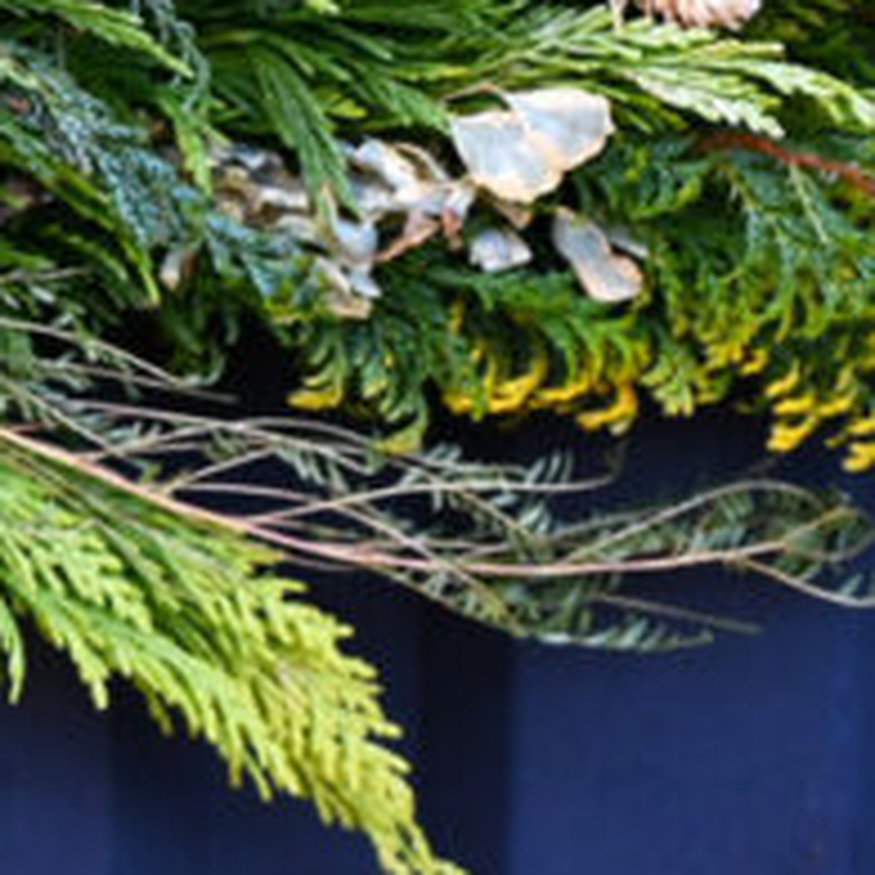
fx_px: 4976
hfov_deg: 10.0
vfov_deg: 9.7
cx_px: -4
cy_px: -559
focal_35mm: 174
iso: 400
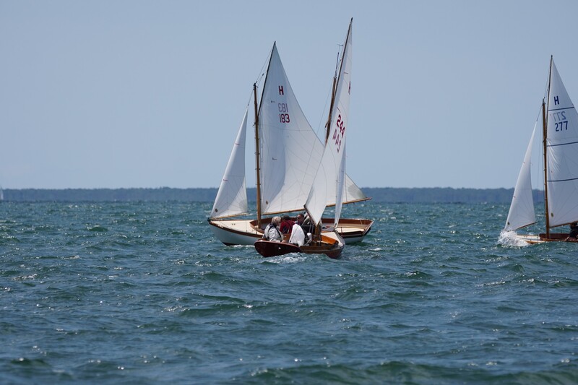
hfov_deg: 5.8
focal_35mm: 357
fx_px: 5730
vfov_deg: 3.8
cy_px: 192
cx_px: 289
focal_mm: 238
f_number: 5.6
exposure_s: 1/1600
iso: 160
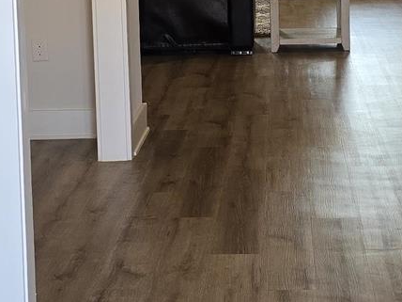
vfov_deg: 13.3
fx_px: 1277
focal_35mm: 110
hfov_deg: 17.9
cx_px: 243
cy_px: 24
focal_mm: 6.3
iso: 100
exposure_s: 1/120
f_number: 1.7
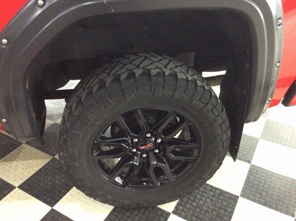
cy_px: 110
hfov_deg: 56.9
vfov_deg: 44.1
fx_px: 273
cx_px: 148
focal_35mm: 32
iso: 400
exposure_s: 1/15
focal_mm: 3.3
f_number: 2.4
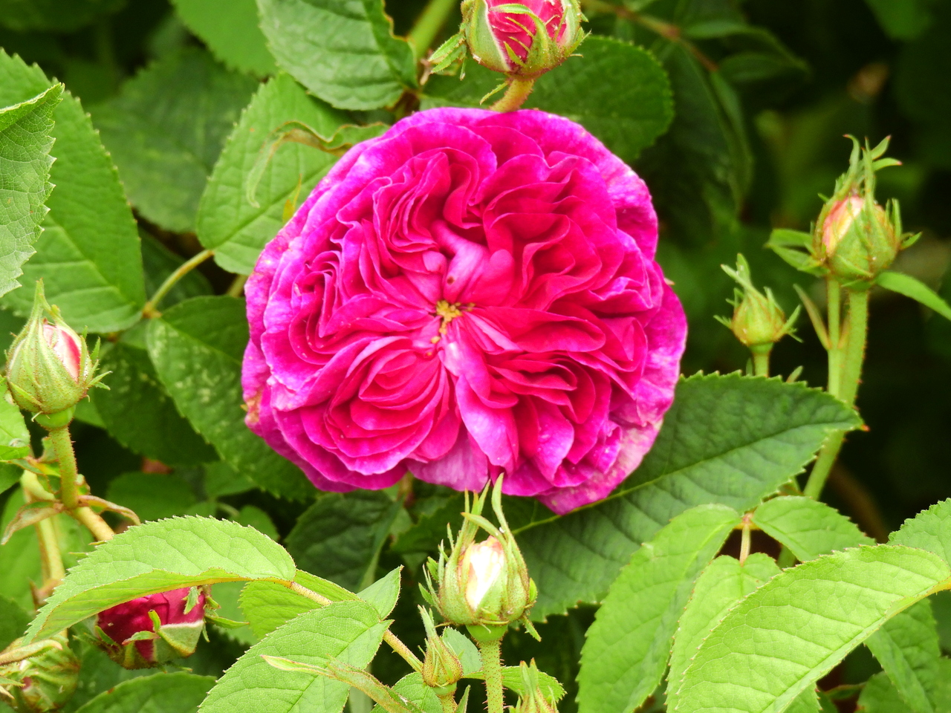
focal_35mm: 450
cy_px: 356
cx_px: 476
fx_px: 12363
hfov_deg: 4.4
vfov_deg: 3.3
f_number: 5
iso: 250
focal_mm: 80.3
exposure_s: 1/250
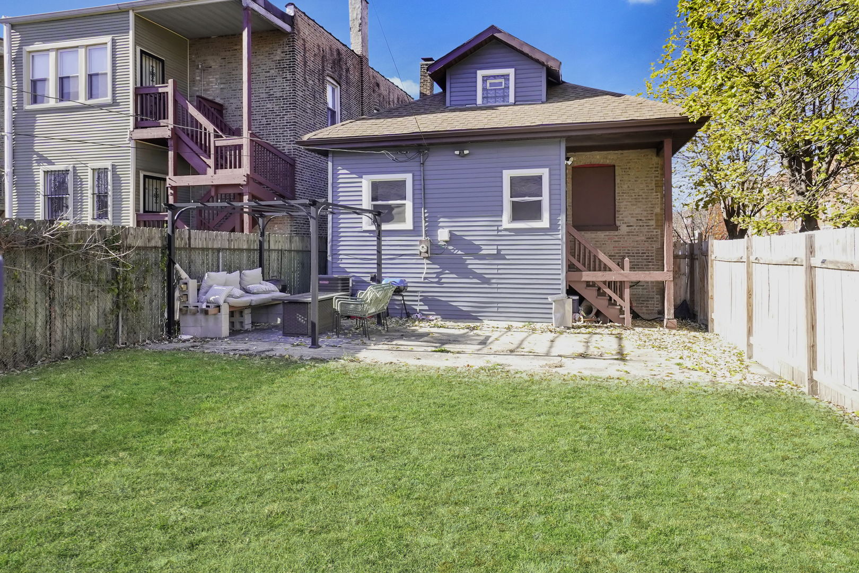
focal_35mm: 22
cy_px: 286
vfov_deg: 57.2
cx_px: 430
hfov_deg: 78.6
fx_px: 525
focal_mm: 15
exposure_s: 1/160
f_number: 9
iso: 320
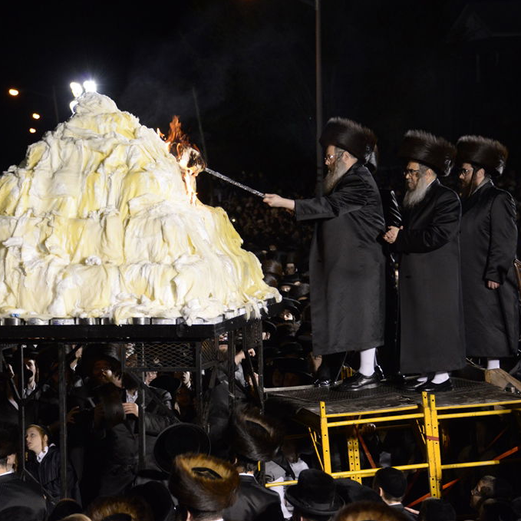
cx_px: 254
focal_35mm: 118
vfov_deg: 14.8
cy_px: 260
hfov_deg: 14.8
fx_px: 2009
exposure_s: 1/125
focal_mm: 92
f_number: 5.3
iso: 2000
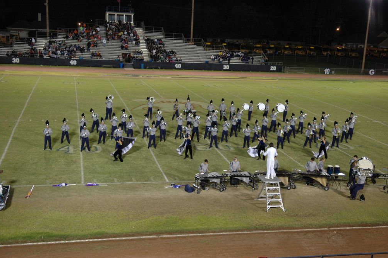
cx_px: 197
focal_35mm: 49
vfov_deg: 27.5
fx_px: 528
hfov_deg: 40.3
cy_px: 128
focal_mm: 32
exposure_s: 1/60
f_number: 2.8
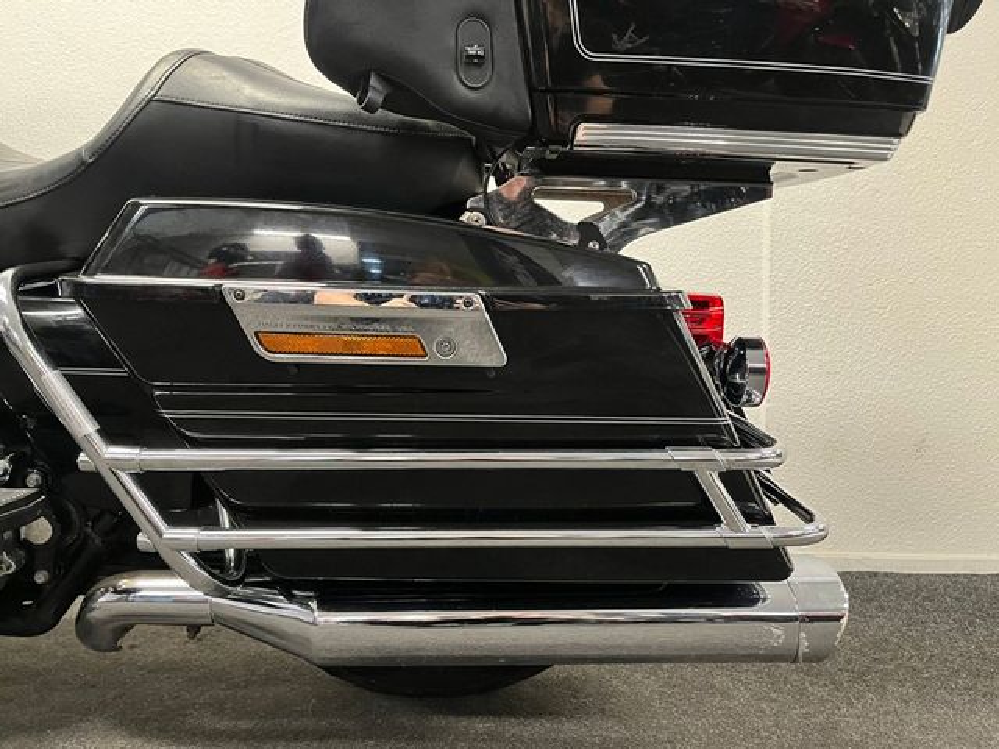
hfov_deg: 67.3
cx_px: 500
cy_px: 374
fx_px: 750
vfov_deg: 53.1
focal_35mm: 26
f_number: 1.6
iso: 400
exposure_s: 1/50
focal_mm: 5.1
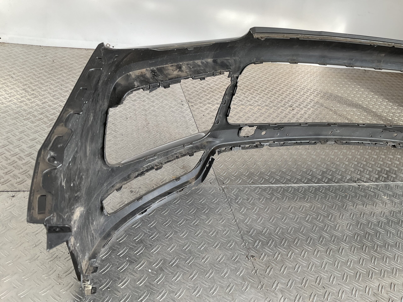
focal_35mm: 29
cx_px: 202
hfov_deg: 61.7
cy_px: 151
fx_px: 338
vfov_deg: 48.2
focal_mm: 3
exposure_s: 1/100
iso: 20
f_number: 1.8
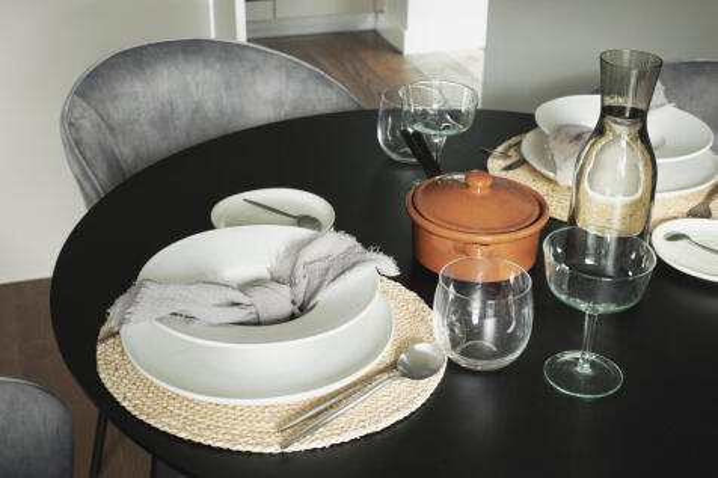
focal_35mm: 47
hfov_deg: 41.9
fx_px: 937
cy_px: 239
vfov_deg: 28.6
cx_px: 359
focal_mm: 47
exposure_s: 1/4
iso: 160
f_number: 8
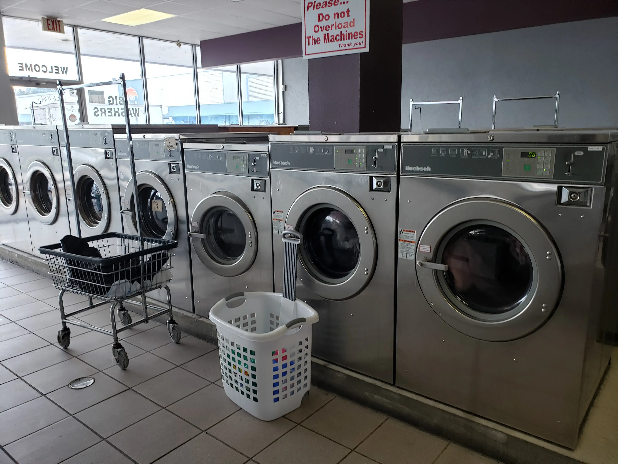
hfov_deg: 67.3
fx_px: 464
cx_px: 309
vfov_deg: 53.1
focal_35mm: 26
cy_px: 232
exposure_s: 1/60
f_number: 2.4
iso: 80
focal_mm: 4.3
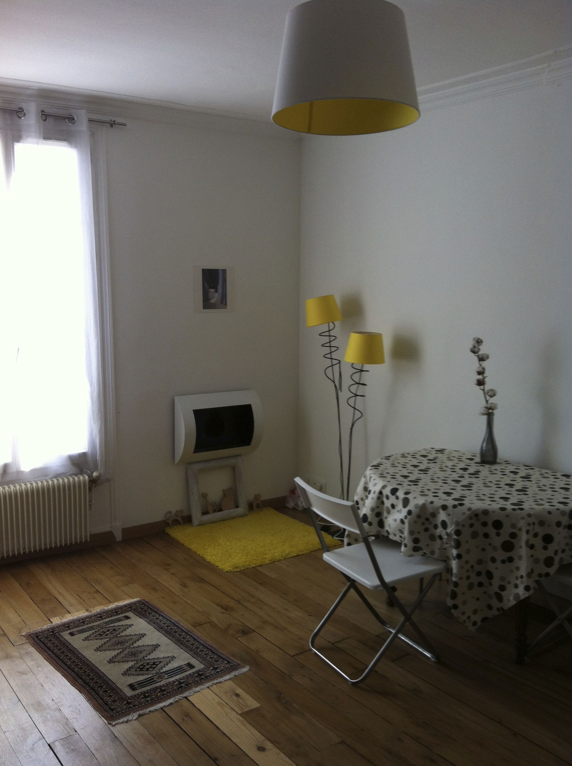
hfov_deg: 40.6
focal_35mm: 35
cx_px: 286
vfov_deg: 52.7
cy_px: 383
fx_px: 773
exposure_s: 1/108
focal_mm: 3.85
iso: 80
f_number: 2.8
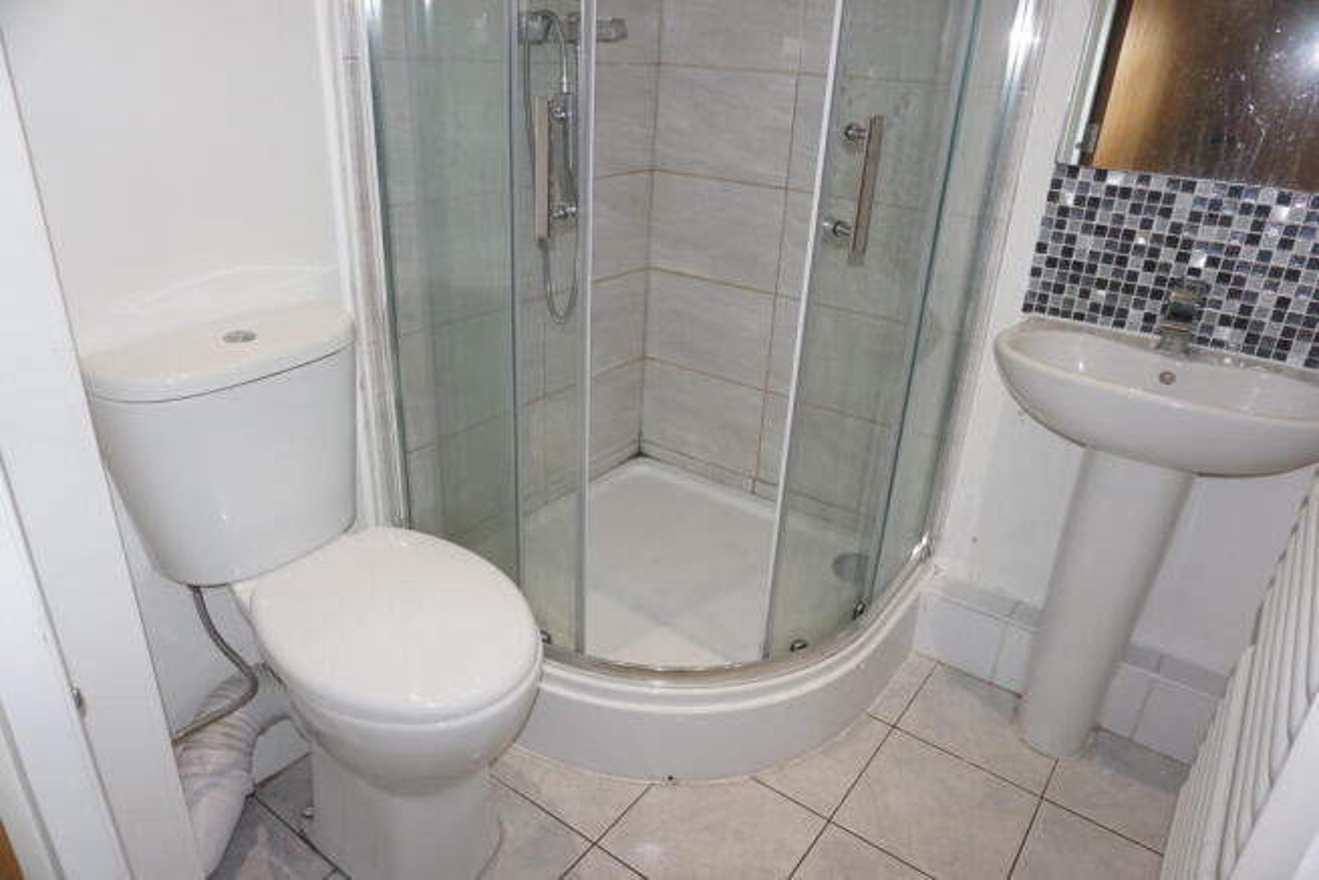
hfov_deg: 73.7
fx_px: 879
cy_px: 440
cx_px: 660
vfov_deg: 53.2
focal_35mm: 24
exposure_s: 1/160
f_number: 4
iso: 640
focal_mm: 16
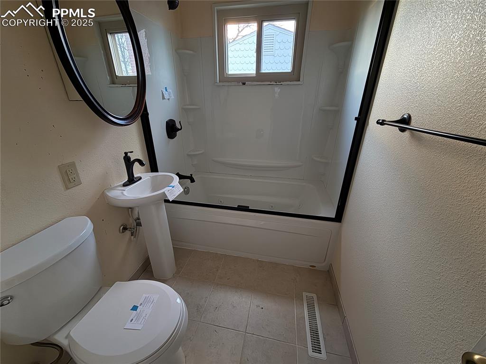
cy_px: 182
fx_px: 196
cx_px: 243
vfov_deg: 85.6
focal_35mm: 14
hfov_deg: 102.1
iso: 500
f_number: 2.2
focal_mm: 2.22
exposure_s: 1/23
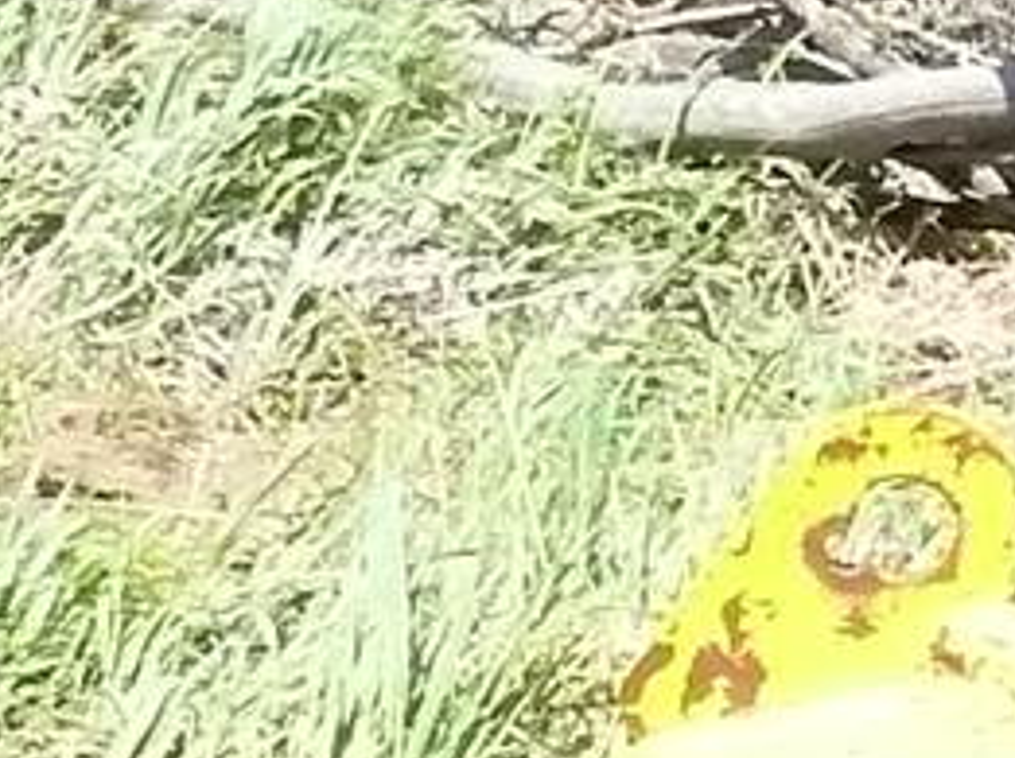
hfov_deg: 6.5
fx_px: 8052
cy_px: 564
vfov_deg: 5.4
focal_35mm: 275
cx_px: 3274
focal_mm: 7.4
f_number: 7.1
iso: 400
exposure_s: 1/400
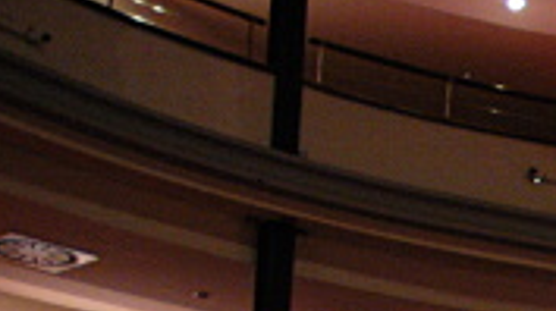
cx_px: 1162
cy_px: 741
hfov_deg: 13.8
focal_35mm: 128
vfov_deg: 8.6
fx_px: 1885
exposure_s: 1/8
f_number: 3.5
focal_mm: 18
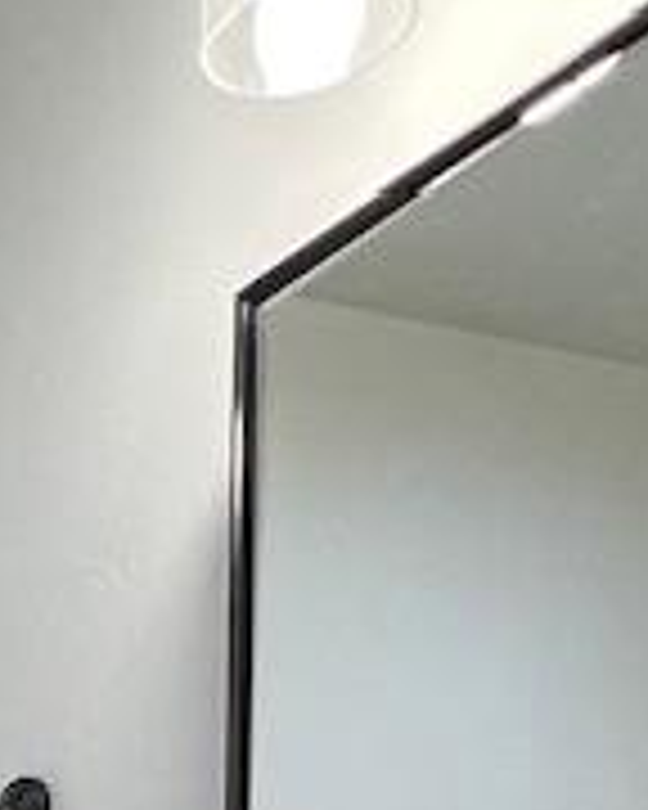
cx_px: -693
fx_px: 2158
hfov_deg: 14.1
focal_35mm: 90
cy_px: 1814
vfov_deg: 15.1
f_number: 1.8
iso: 80
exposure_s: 1/120
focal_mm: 1.57
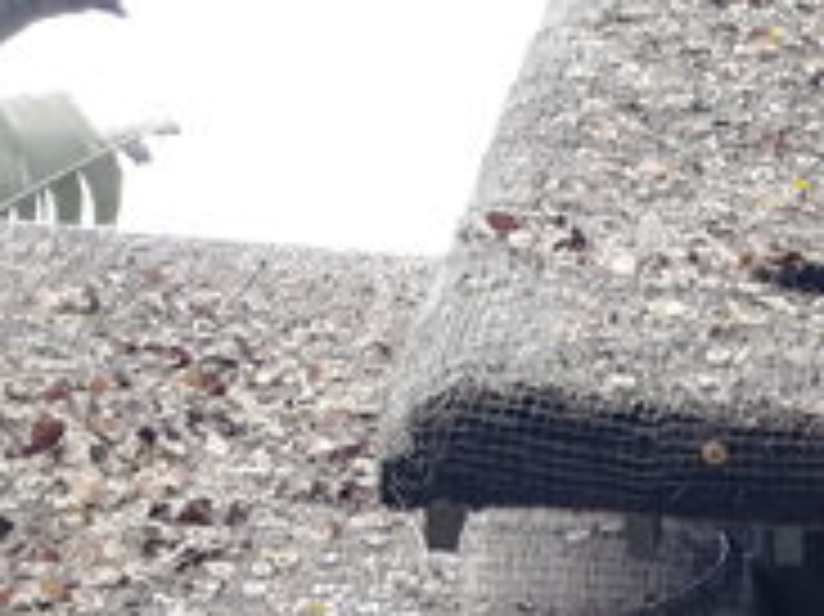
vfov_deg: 11.2
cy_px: 1268
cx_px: 1472
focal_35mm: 118
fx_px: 2807
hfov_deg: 14.7
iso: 100
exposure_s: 1/100
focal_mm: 3.95
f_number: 2.2
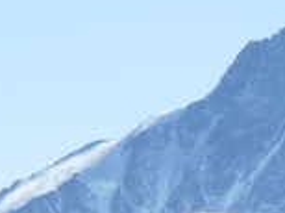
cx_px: 298
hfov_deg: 3.4
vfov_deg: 2.6
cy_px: 193
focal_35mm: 581
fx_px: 4776
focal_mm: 18.7
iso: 100
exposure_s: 1/1000
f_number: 5
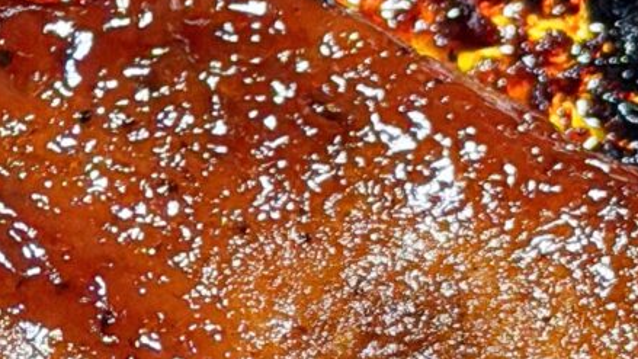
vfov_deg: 4.0
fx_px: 5160
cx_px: -280
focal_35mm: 305
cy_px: 58
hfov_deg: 7.0
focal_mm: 6.76
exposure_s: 1/40
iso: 320
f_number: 1.8
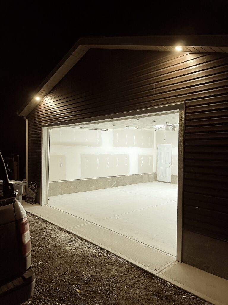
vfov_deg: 67.3
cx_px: 114
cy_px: 152
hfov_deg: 53.1
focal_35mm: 26
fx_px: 228
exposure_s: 1/60
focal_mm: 5.1
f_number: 1.6
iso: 100
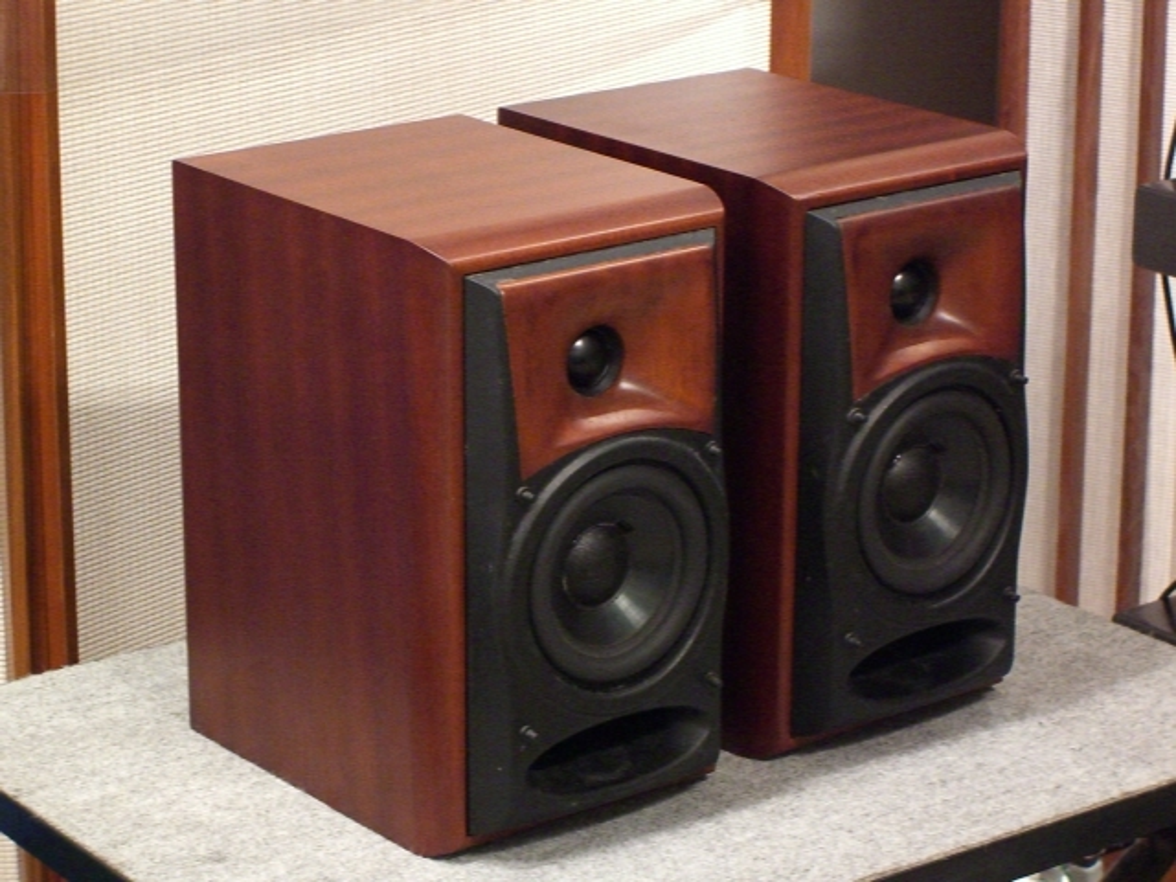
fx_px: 3873
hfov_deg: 17.3
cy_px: 441
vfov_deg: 13.0
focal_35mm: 114
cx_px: 588
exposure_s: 1/15
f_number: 5.1
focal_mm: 23.7
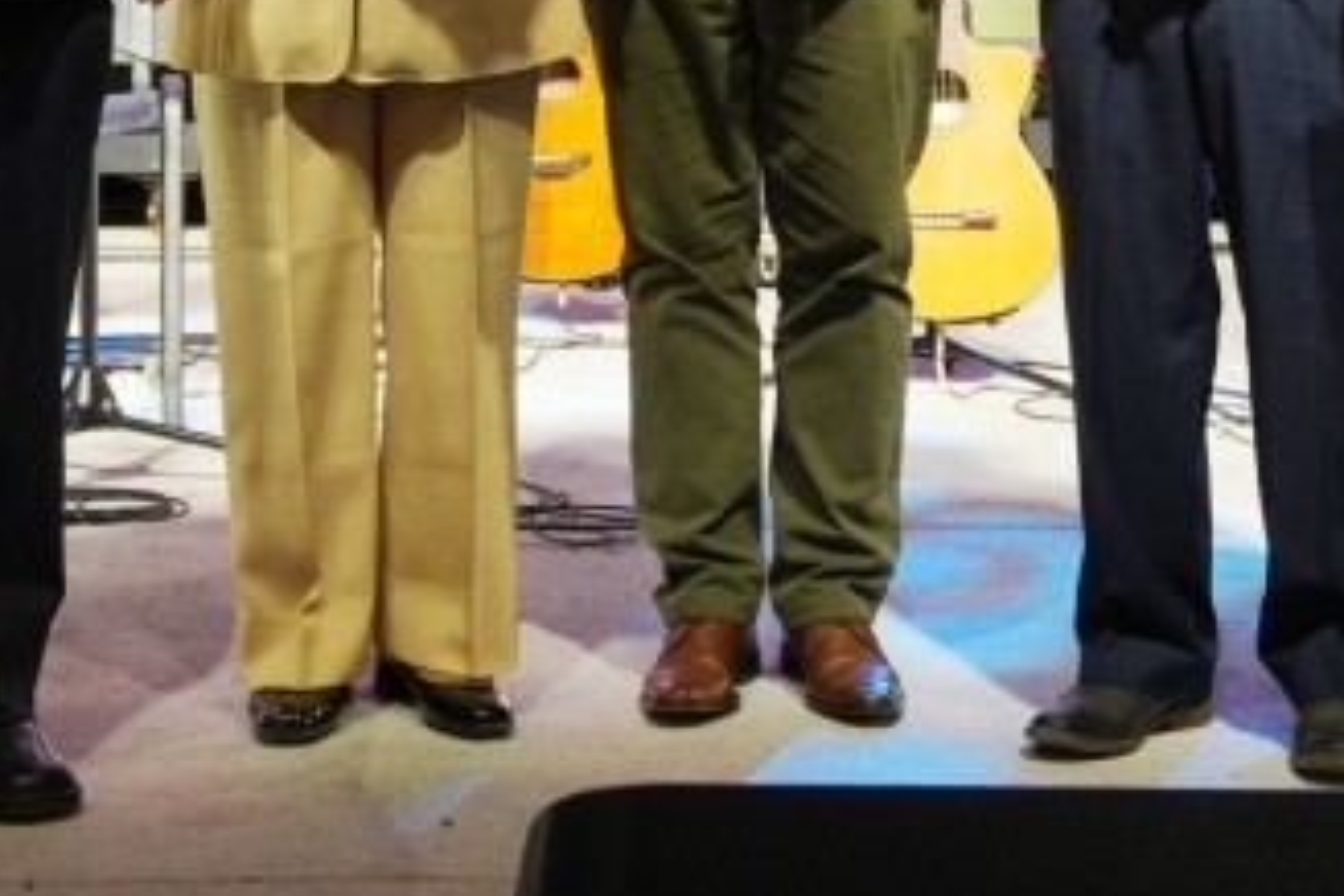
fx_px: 4389
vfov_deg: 11.4
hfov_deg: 17.4
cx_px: 592
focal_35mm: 118
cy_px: -269
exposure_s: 1/30
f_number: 4.5
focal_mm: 25
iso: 200
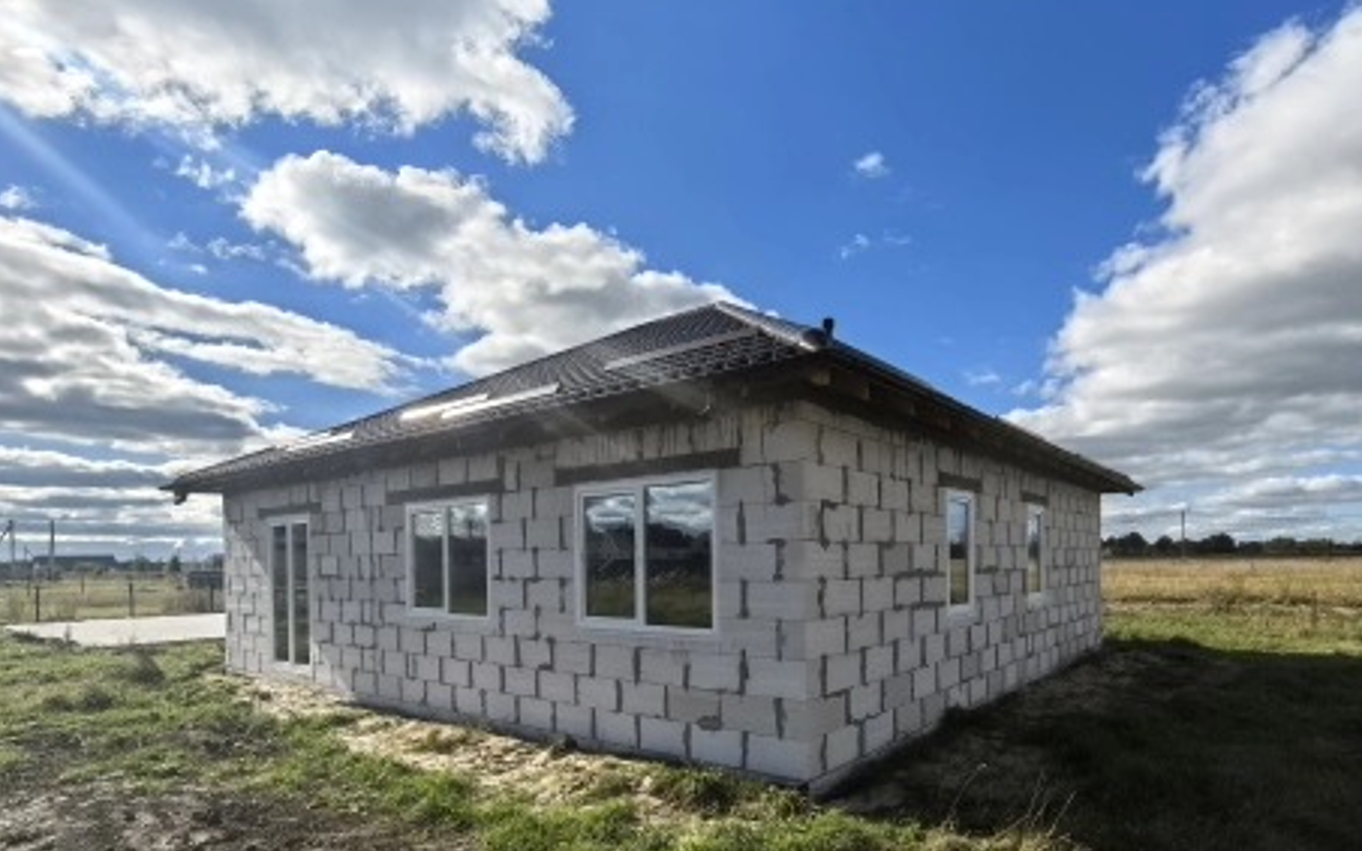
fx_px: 705
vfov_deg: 60.6
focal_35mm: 19
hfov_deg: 87.3
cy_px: 571
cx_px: 788
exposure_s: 1/5587
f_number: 2.2
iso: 50
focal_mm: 1.76
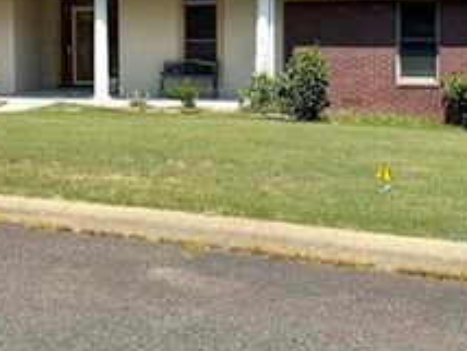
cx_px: 98
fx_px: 756
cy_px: -26
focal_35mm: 56
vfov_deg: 24.5
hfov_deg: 33.4
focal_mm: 6.76
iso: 80
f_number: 1.78
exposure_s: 1/5319
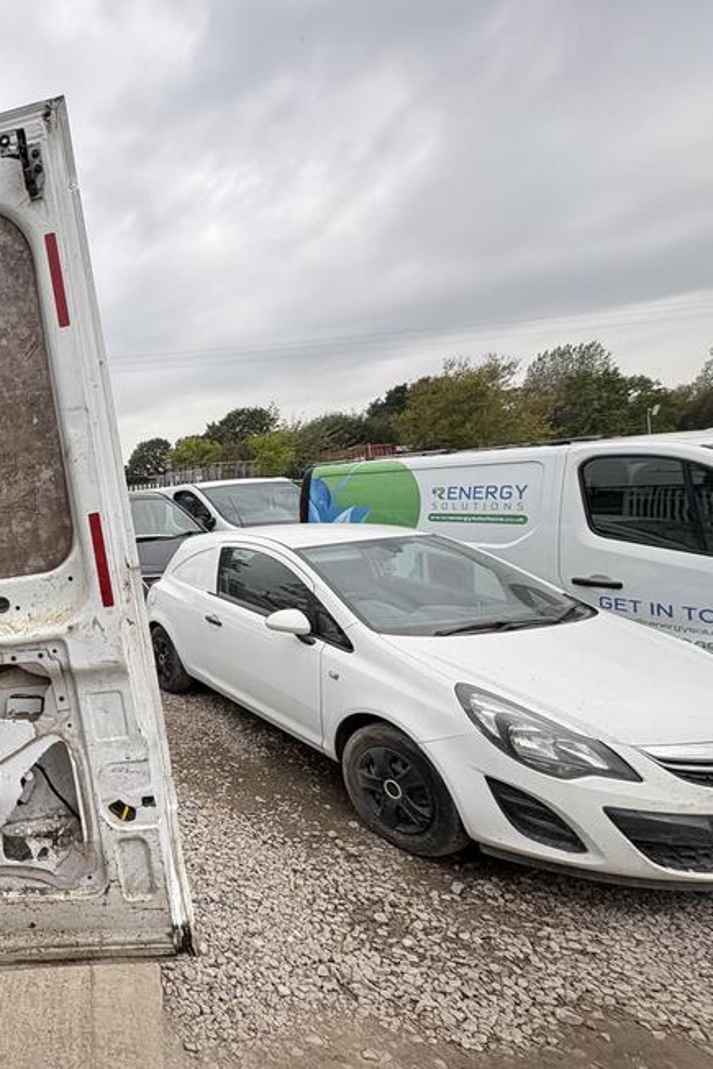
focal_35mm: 20
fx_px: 594
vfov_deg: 84.0
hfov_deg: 50.5
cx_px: 5
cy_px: 536
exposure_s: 1/296
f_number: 2.2
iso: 40
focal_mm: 2.22
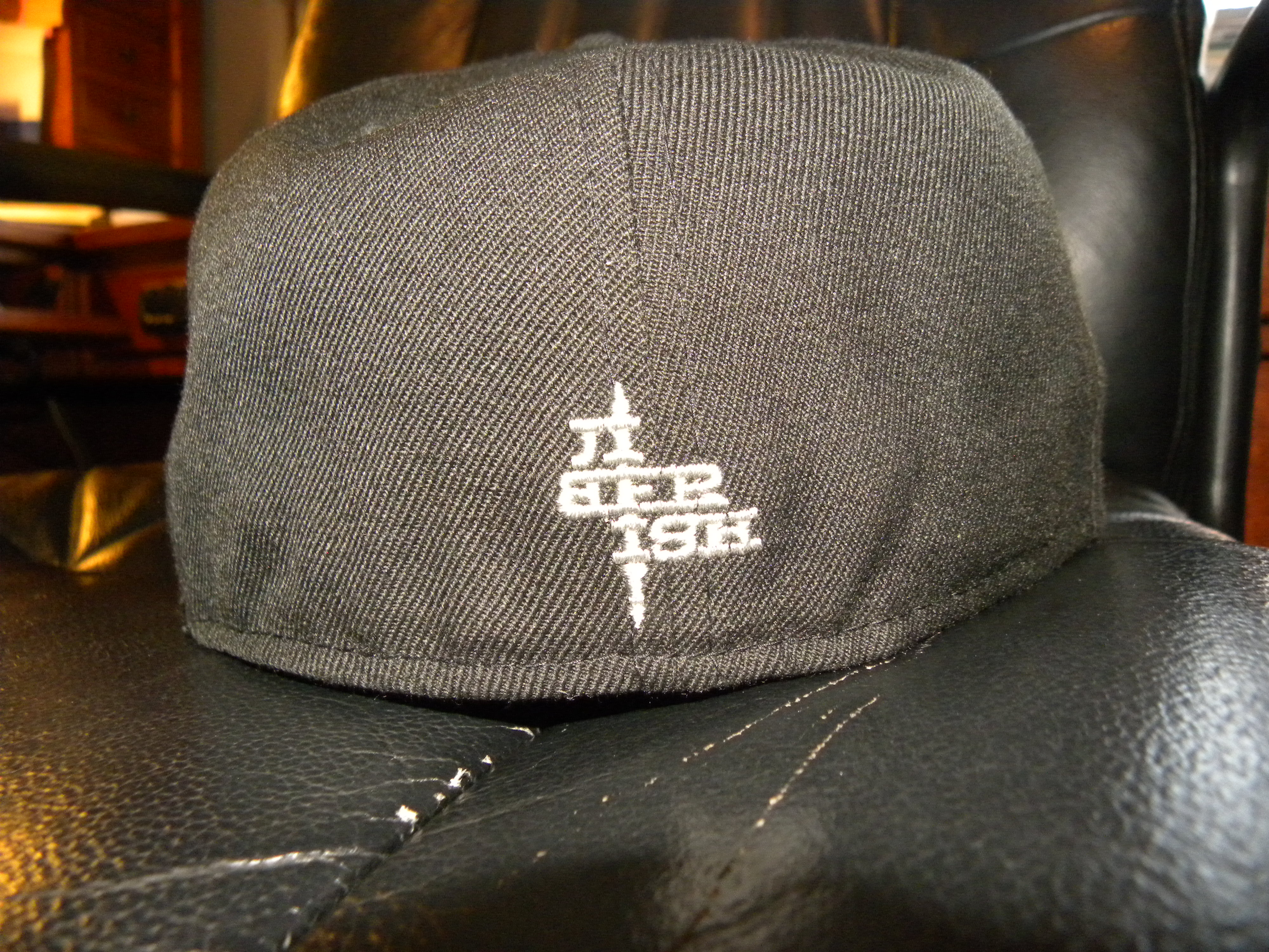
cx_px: 634
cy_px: 476
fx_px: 953
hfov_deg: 67.3
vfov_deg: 53.1
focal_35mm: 26
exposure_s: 1/30
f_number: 2.8
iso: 400
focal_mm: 4.6
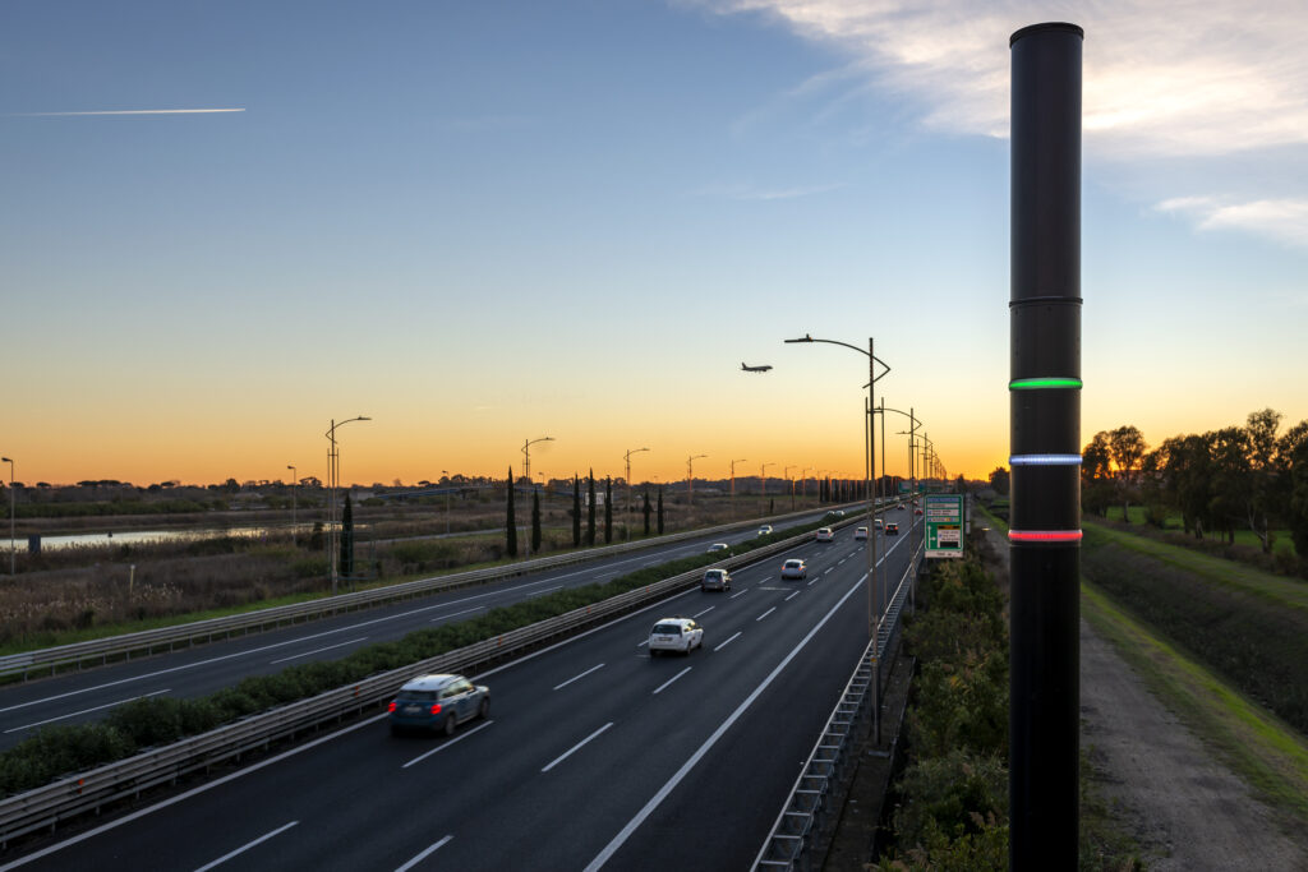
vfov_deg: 45.0
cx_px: 654
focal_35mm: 29
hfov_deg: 63.7
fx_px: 1054
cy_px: 436
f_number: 5.6
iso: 100
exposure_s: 1/100
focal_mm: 29
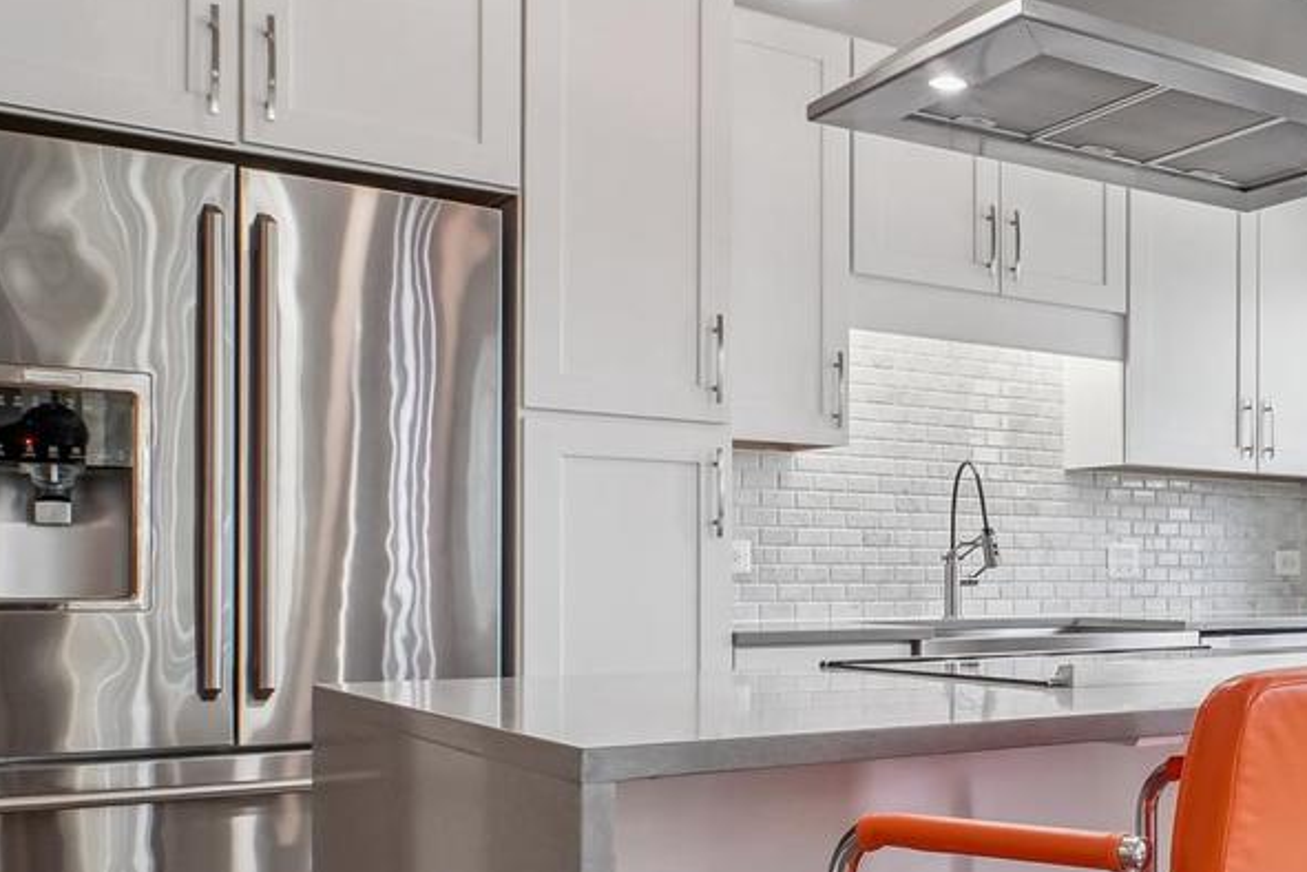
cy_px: 622
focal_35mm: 40
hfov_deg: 43.1
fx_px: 1460
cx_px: 1230
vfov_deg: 32.8
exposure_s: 1/20
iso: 500
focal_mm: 11
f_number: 8
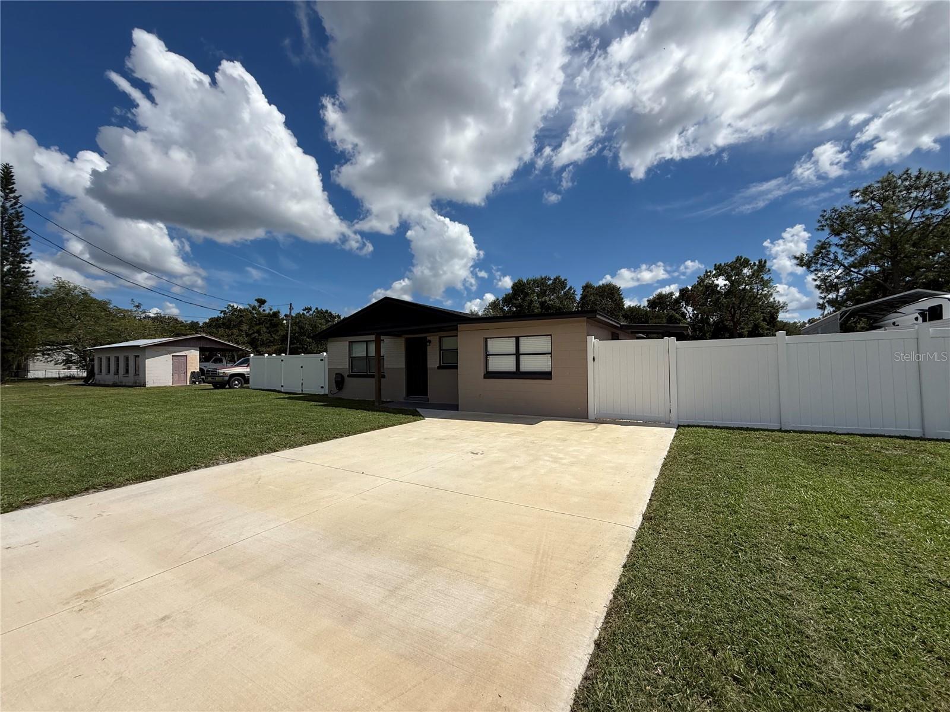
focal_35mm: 14
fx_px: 384
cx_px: 475
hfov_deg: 102.1
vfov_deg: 85.7
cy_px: 356
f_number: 2.2
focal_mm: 2.22
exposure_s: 1/5155
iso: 50
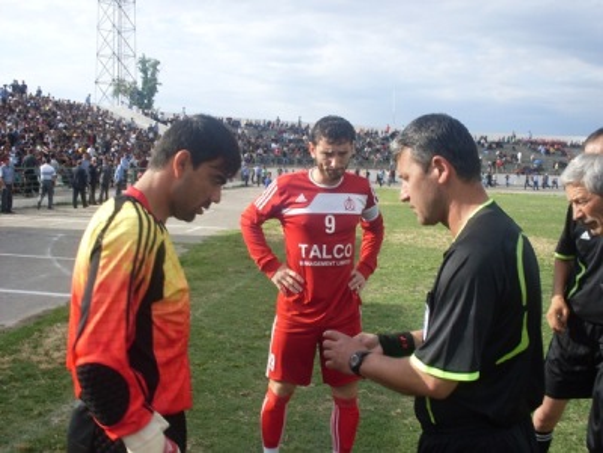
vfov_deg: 37.7
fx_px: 662
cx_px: 302
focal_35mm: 38
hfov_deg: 49.0
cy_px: 226
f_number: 8.4
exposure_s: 1/125
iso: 80
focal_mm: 6.3
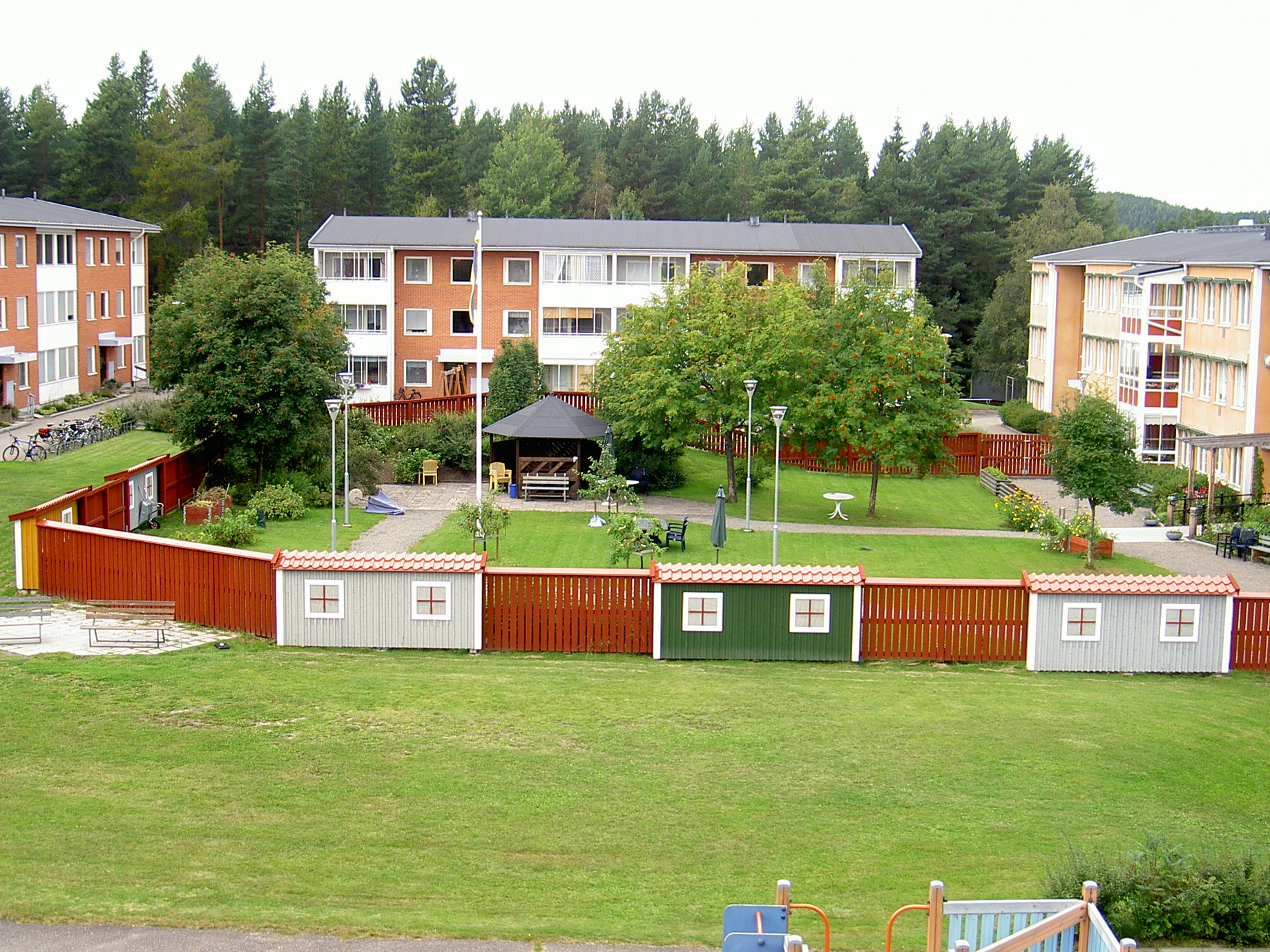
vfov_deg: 29.7
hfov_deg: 38.9
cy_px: 521
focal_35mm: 49
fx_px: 1798
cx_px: 625
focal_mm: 9
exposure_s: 1/160
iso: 100
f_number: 2.9
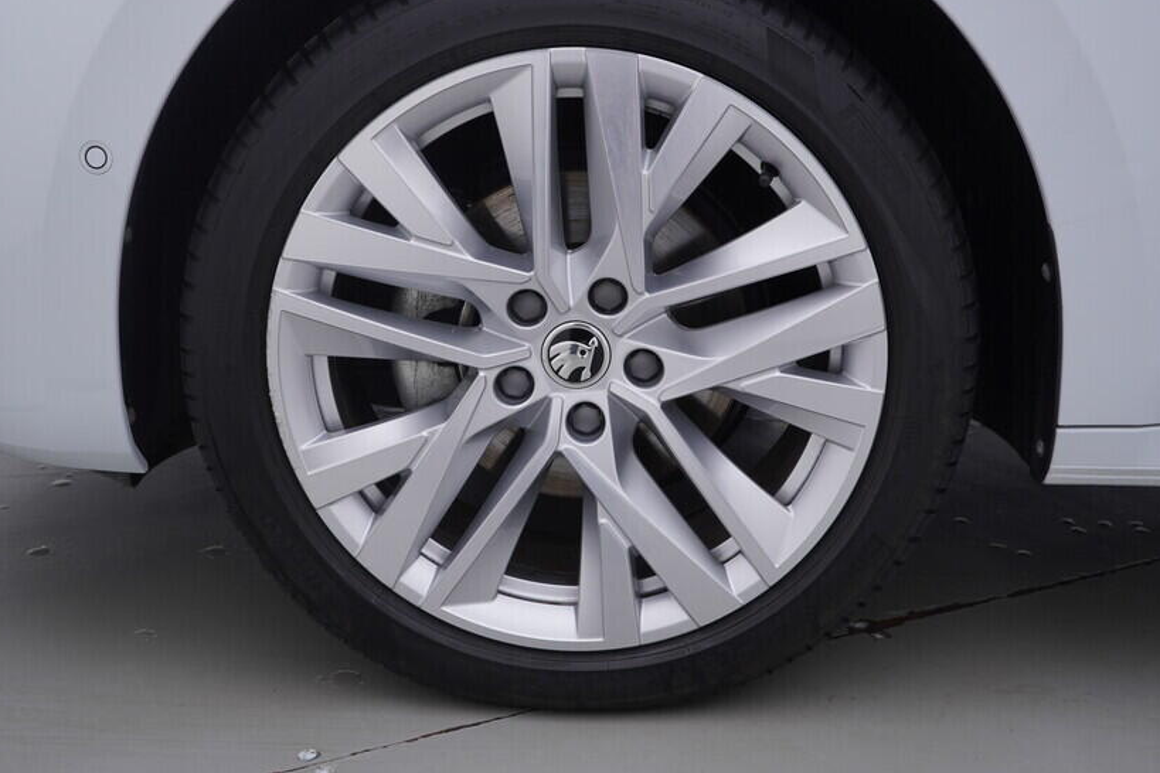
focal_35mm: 45
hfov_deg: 43.6
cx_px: 576
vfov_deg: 29.8
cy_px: 295
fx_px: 1450
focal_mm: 24
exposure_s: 1/80
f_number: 4.5
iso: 125
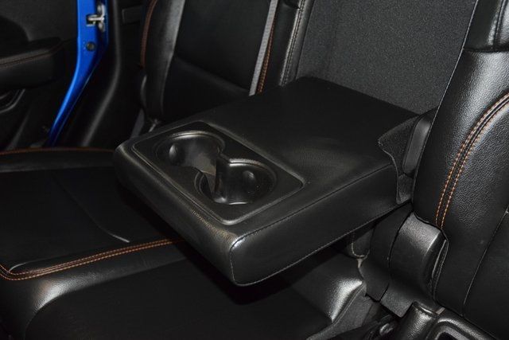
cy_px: 170
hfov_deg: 53.1
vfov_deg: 36.9
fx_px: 509
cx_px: 254
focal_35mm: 36
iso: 3200
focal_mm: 24
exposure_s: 1/60
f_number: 3.8
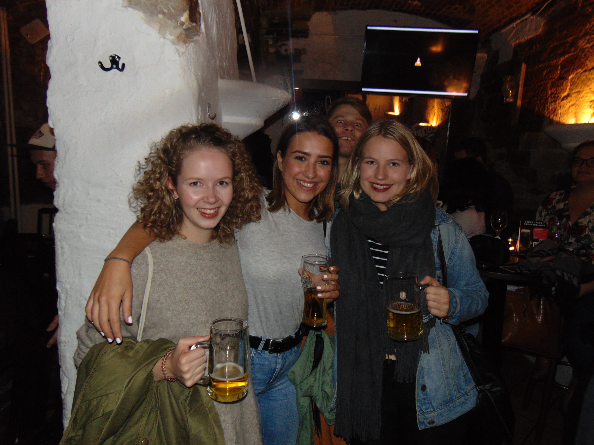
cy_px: 222
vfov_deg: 54.9
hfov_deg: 69.4
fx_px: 429
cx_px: 297
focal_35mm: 25
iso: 200
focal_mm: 4.5
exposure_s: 1/8
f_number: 3
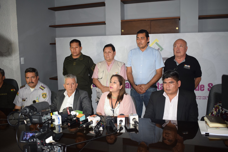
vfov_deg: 40.0
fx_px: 209
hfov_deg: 57.2
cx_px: 114
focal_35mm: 33
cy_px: 76
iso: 800
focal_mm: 22
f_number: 4
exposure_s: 1/60
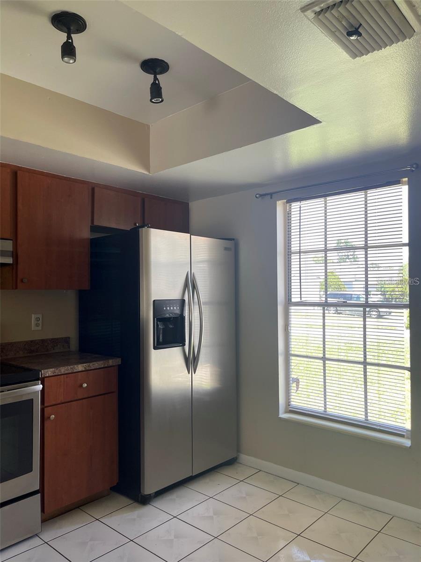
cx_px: 210
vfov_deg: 67.3
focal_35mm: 26
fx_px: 422
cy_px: 281
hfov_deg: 53.1
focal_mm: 5.1
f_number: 1.6
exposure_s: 1/121
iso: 50
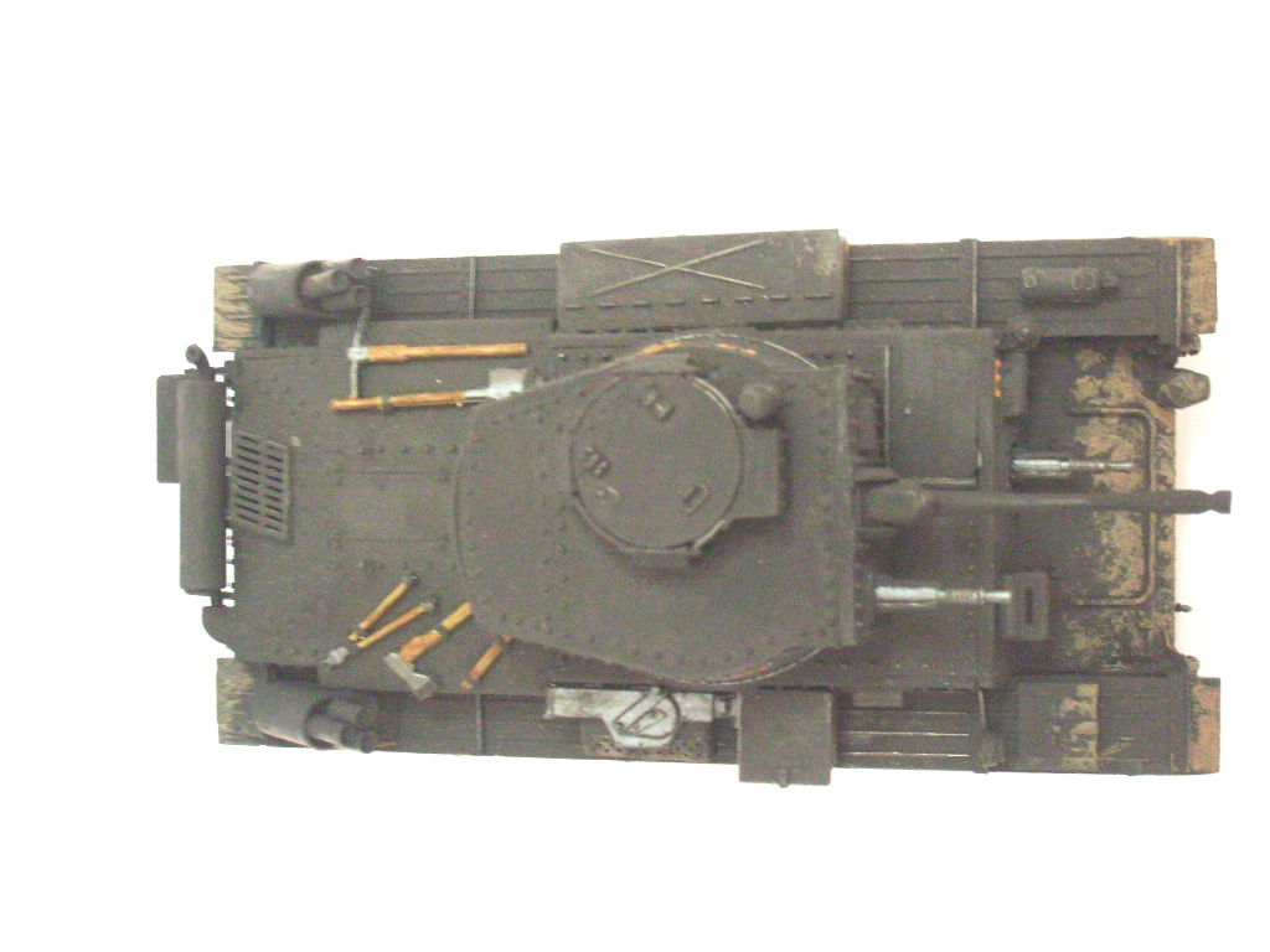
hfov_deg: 36.8
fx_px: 1908
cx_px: 635
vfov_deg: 28.0
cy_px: 476
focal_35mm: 52
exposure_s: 1/20
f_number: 3.3
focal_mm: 8.7
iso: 200
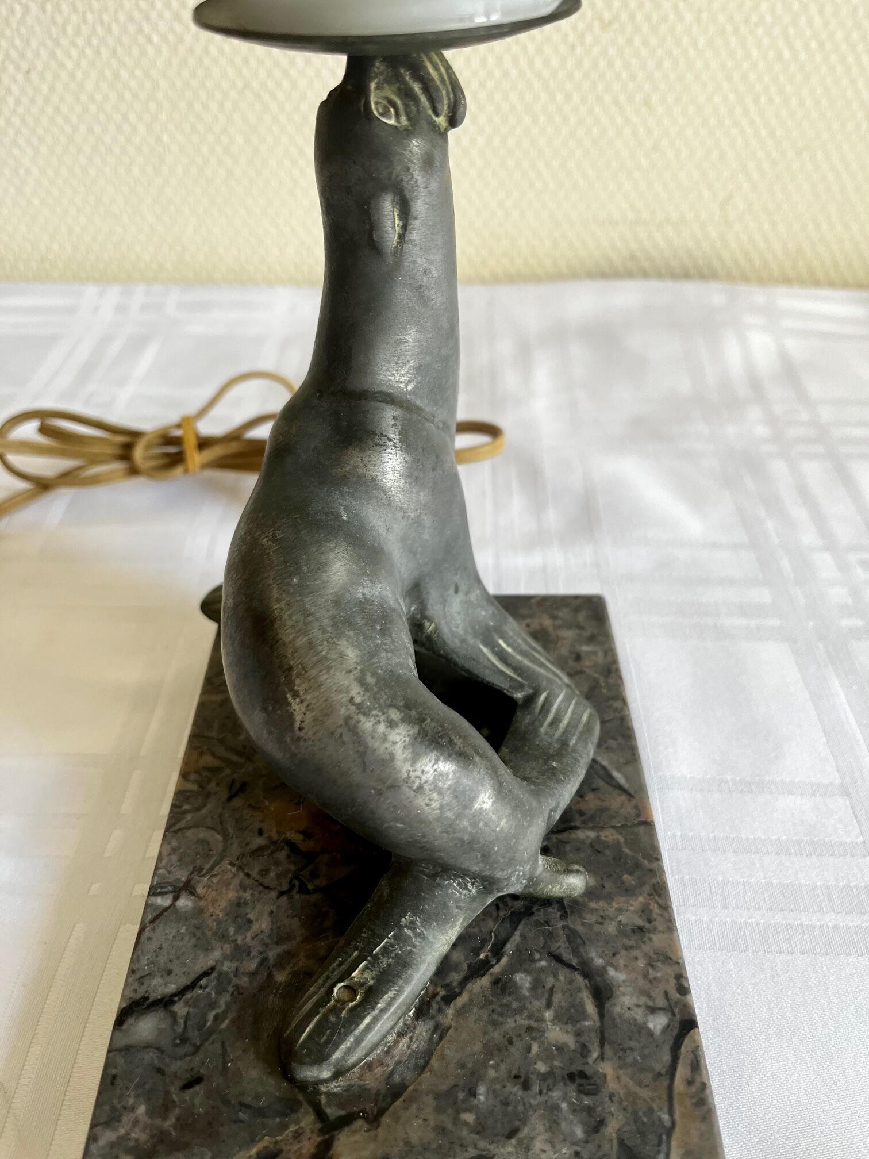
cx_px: 434
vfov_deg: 67.3
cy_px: 580
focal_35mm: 26
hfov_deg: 53.1
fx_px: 870
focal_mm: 5.1
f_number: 1.6
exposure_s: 1/121
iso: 100
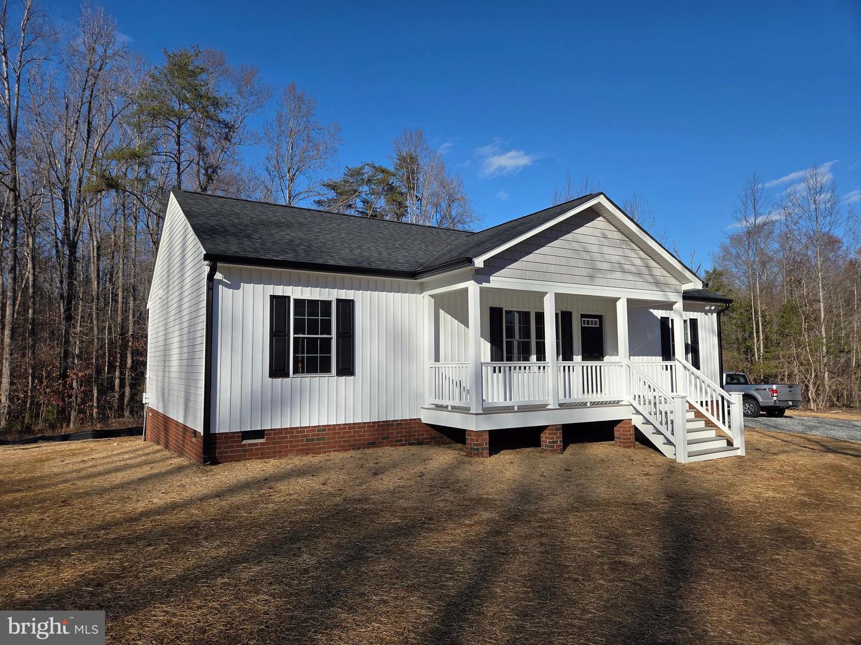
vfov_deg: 58.9
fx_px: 572
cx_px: 430
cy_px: 322
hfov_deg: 73.9
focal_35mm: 23
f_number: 1.8
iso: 80
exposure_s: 1/5862
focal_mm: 5.4
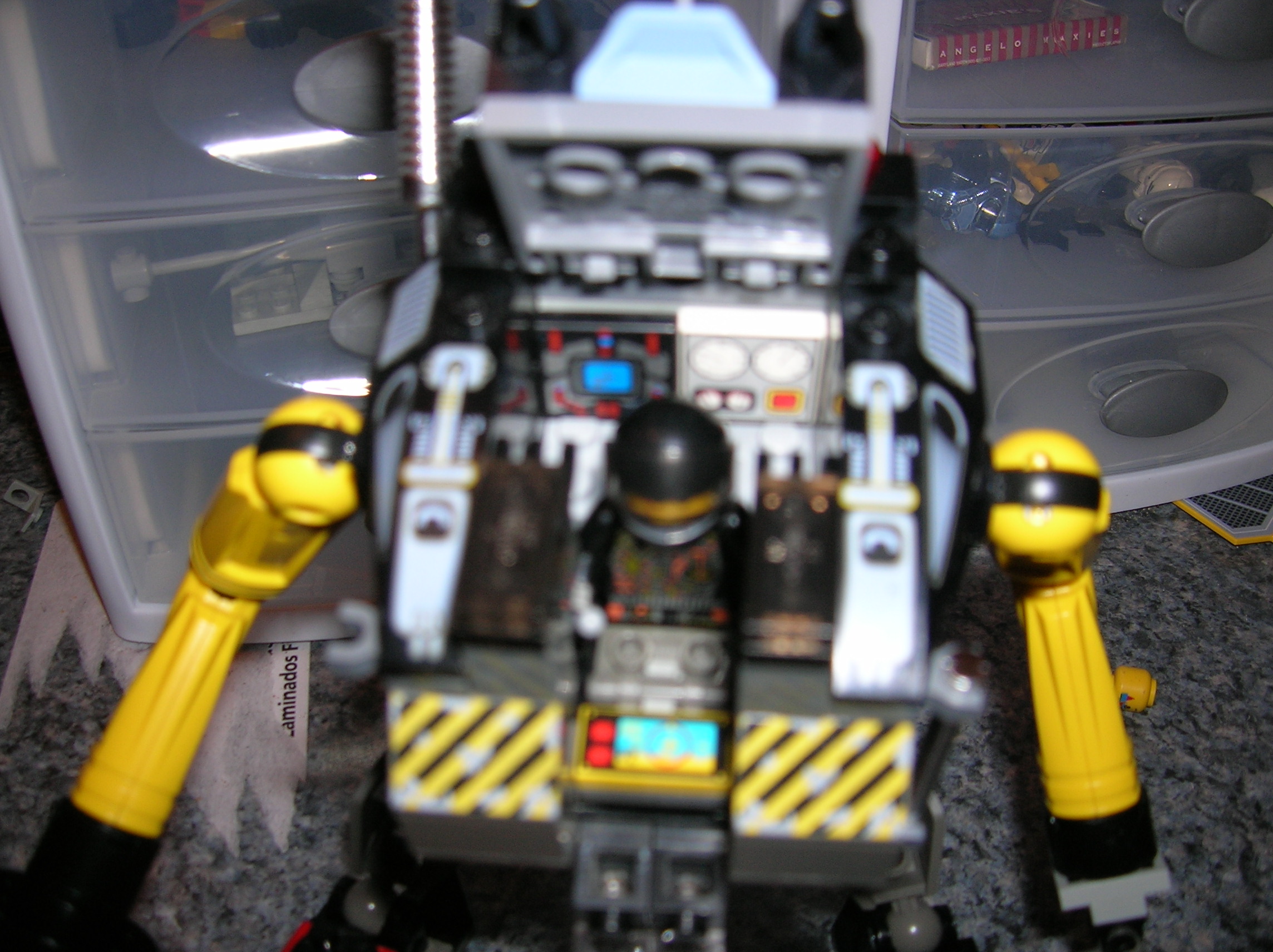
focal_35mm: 34
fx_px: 1249
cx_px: 636
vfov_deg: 41.7
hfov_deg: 54.0
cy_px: 476
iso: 50
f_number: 2.9
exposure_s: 1/60.1
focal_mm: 5.7
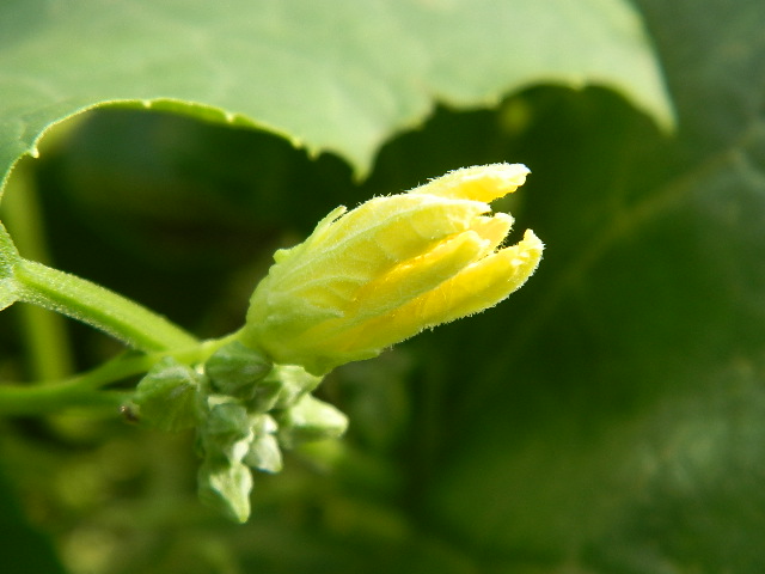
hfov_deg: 19.1
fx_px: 2276
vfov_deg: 14.4
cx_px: 382
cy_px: 287
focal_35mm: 103
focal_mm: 18.6
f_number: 4.5
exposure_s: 1/125
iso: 80
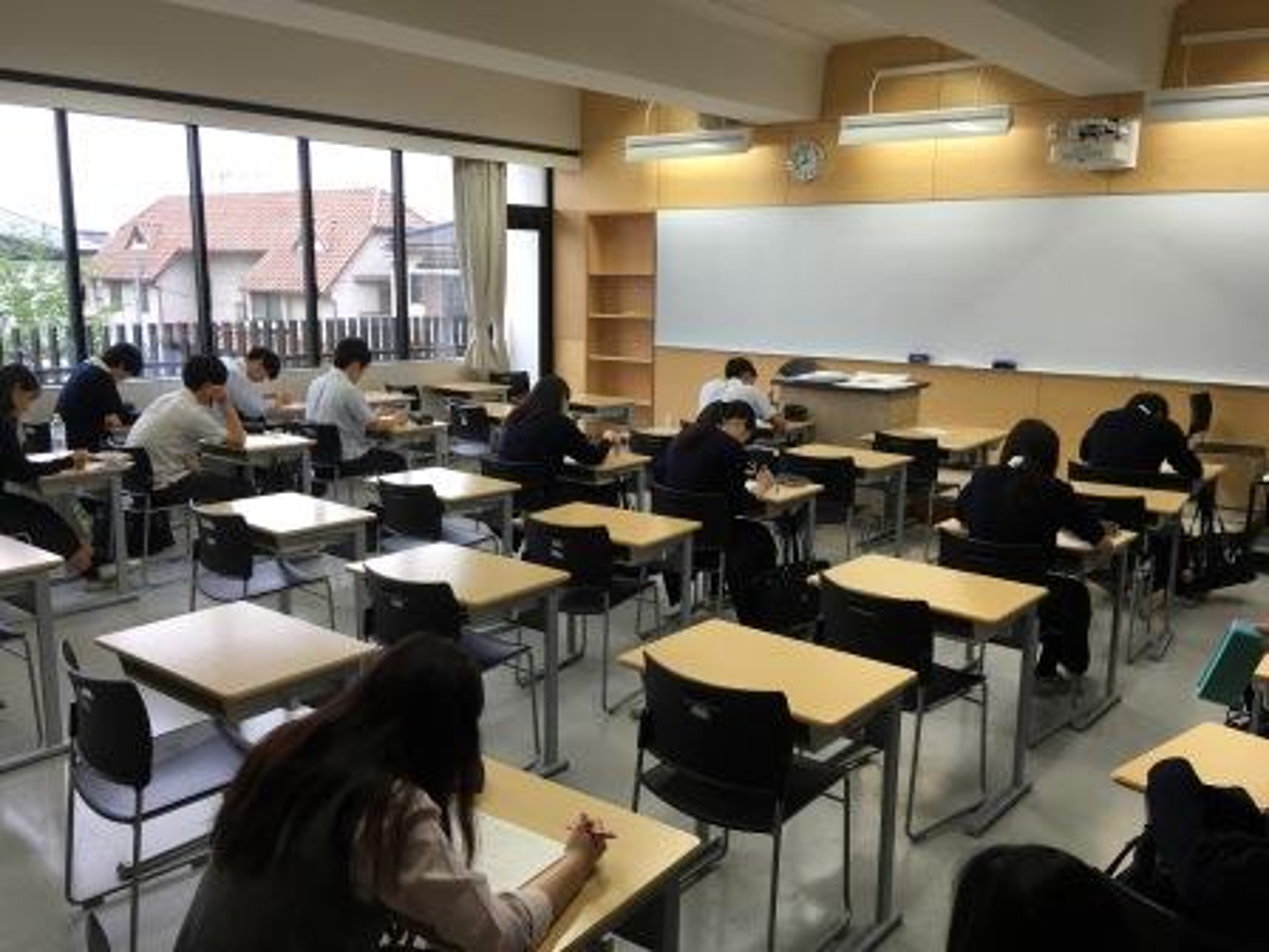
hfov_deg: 61.7
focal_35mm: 29
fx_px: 1063
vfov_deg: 48.2
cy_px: 476
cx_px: 634
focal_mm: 4.15
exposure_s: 1/60
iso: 25
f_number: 2.2
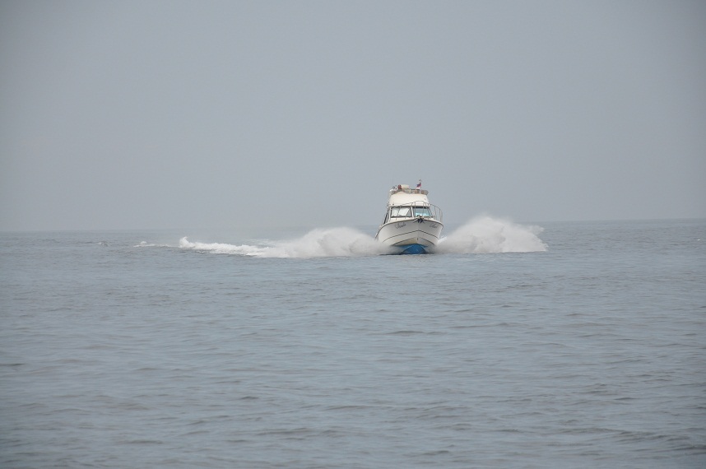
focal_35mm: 158
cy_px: 234
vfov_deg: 8.7
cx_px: 353
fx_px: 3085
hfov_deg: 13.1
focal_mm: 105
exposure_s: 1/640
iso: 400
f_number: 6.3
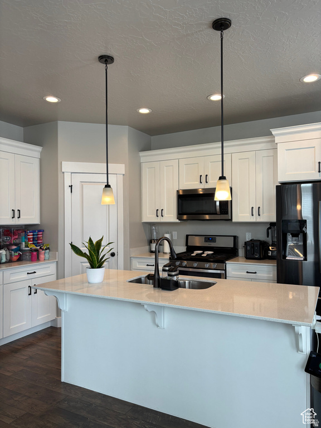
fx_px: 321
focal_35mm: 26
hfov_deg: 53.1
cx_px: 160
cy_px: 214
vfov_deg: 67.3
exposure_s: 1/120
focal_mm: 5.96
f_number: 1.6
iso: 64
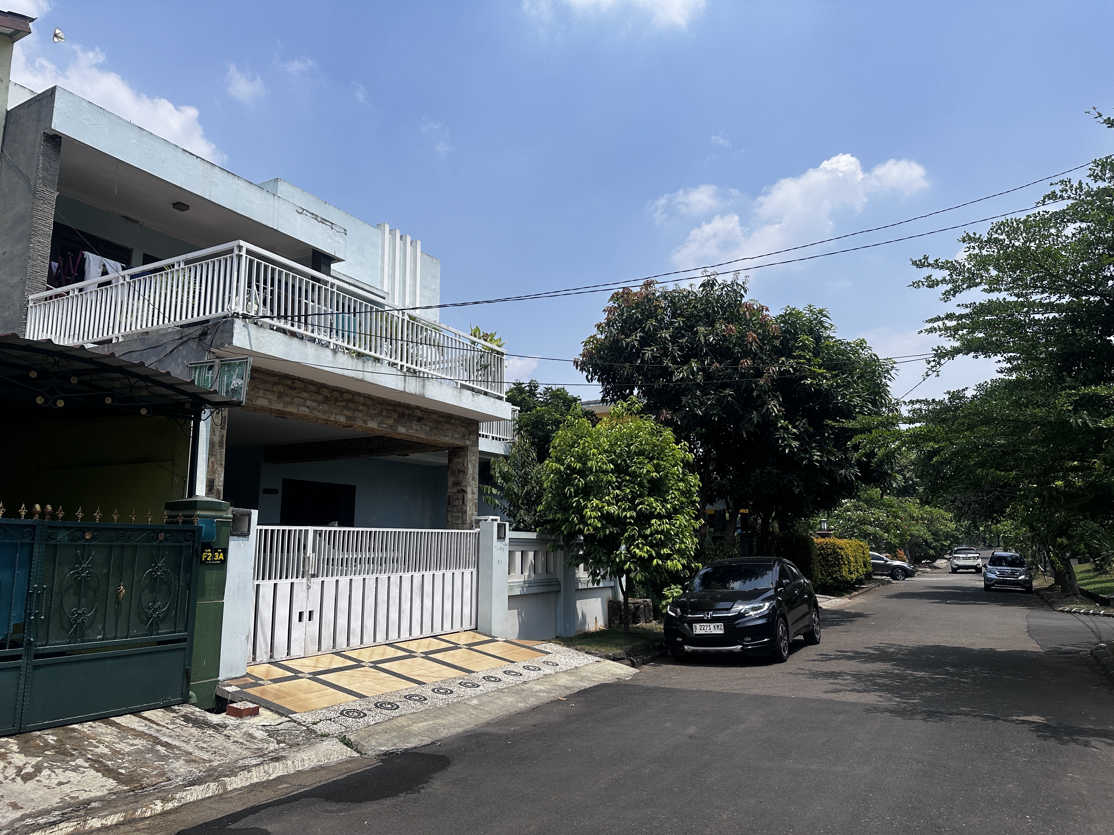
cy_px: 418
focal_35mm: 24
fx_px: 772
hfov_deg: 71.6
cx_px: 557
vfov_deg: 56.8
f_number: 1.78
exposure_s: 1/5848
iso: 80
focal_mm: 6.86
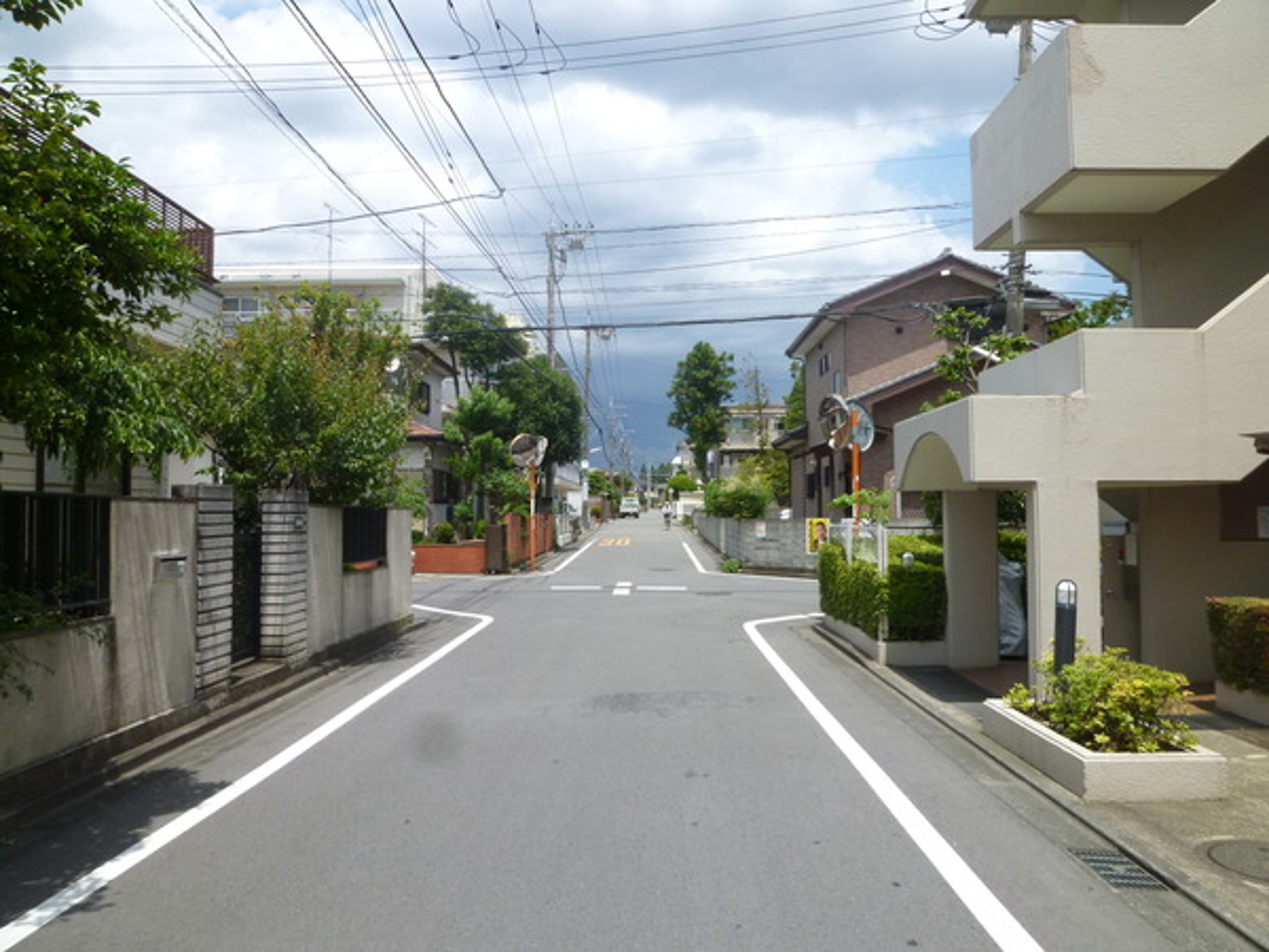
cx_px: 634
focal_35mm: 25
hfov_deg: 69.4
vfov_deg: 54.9
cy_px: 476
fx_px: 916
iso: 100
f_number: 5
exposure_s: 1/500
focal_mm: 4.5
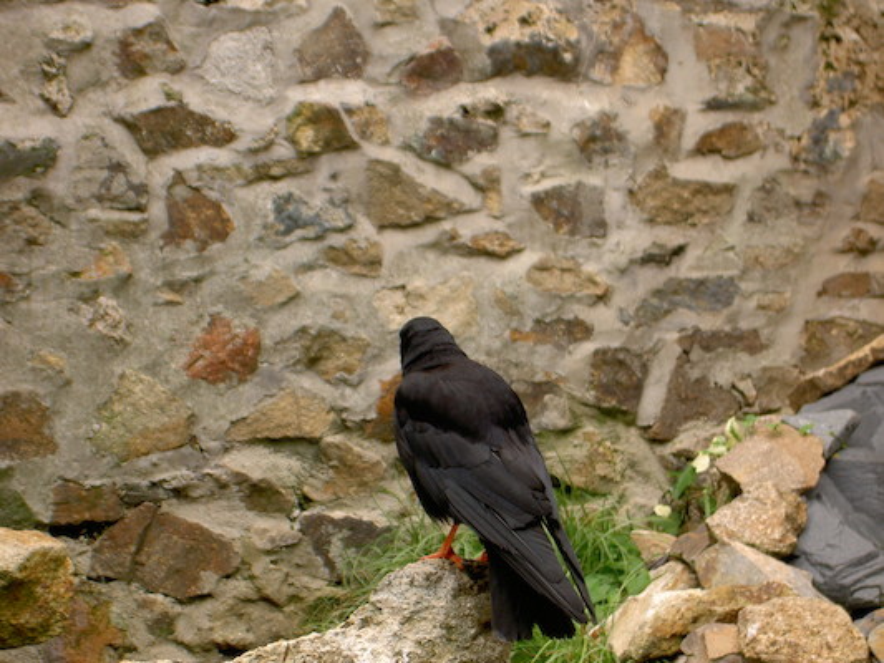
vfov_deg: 14.5
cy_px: 332
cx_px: 442
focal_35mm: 102
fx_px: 2605
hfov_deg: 19.3
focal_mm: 16.8
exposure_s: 1/100
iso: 50
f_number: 4.9
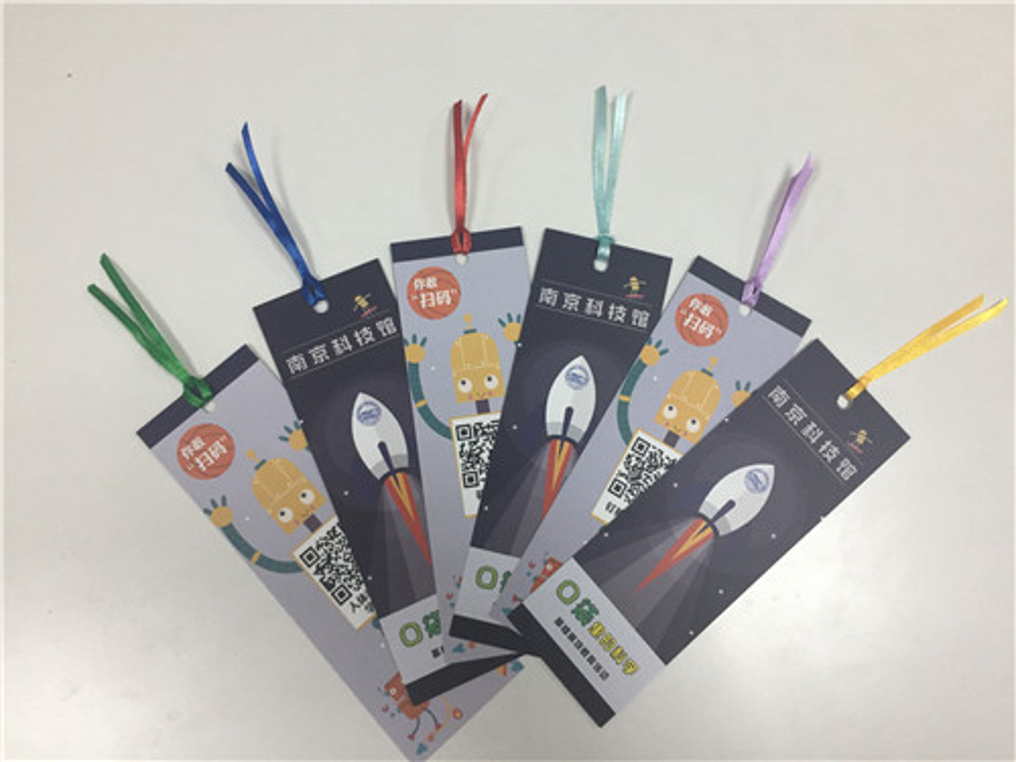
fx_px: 851
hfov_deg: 61.7
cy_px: 381
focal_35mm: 29
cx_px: 508
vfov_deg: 48.2
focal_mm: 4.15
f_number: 2.2
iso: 80
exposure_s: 1/33
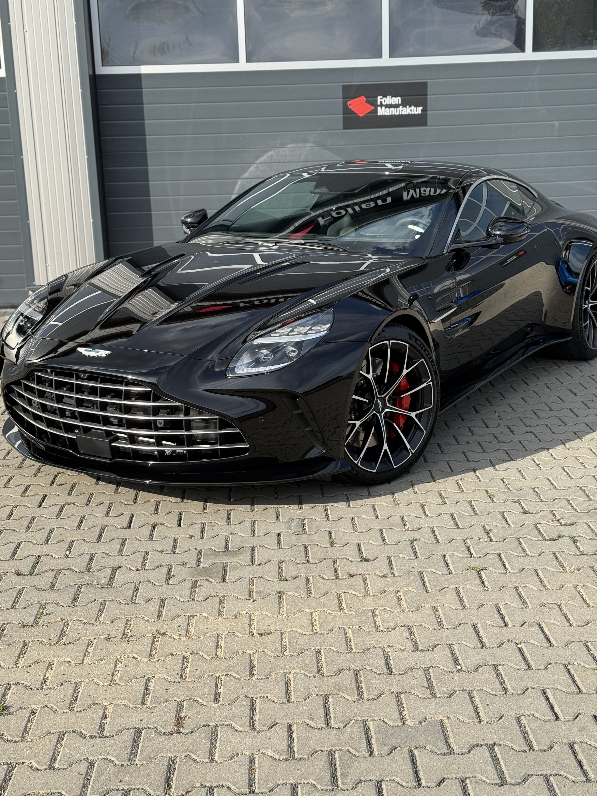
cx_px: 298
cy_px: 398
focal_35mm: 48
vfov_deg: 39.7
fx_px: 1104
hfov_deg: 30.3
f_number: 1.78
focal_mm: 6.76
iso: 64
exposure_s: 1/2033
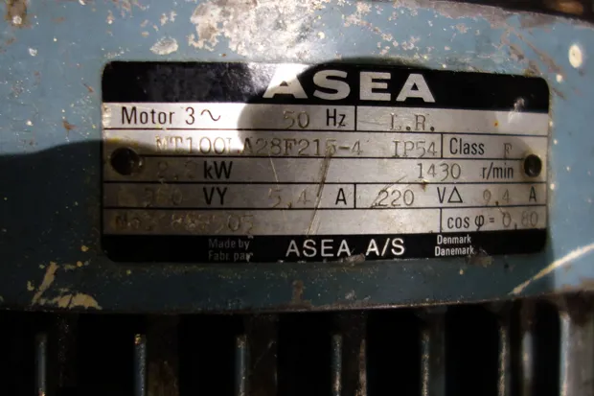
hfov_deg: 65.5
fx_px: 462
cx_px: 297
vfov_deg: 46.4
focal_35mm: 28
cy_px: 198
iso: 400
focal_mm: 10.4
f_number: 1.8
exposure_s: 1/30
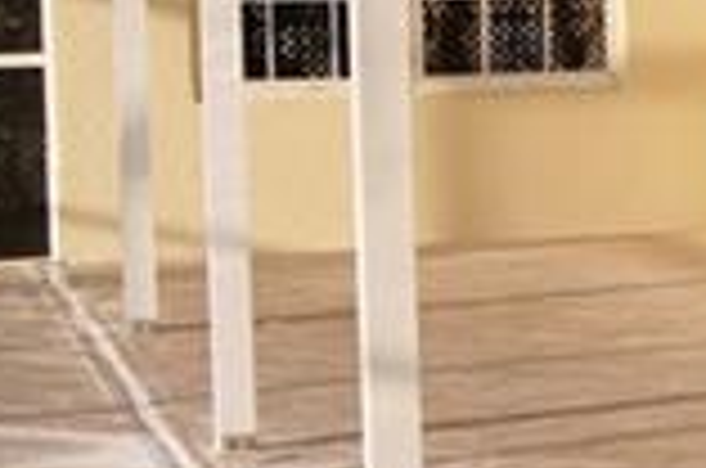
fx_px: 4991
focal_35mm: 255
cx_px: 1336
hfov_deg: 7.8
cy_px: 122
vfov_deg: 5.4
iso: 100
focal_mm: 26
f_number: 13
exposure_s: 1/160
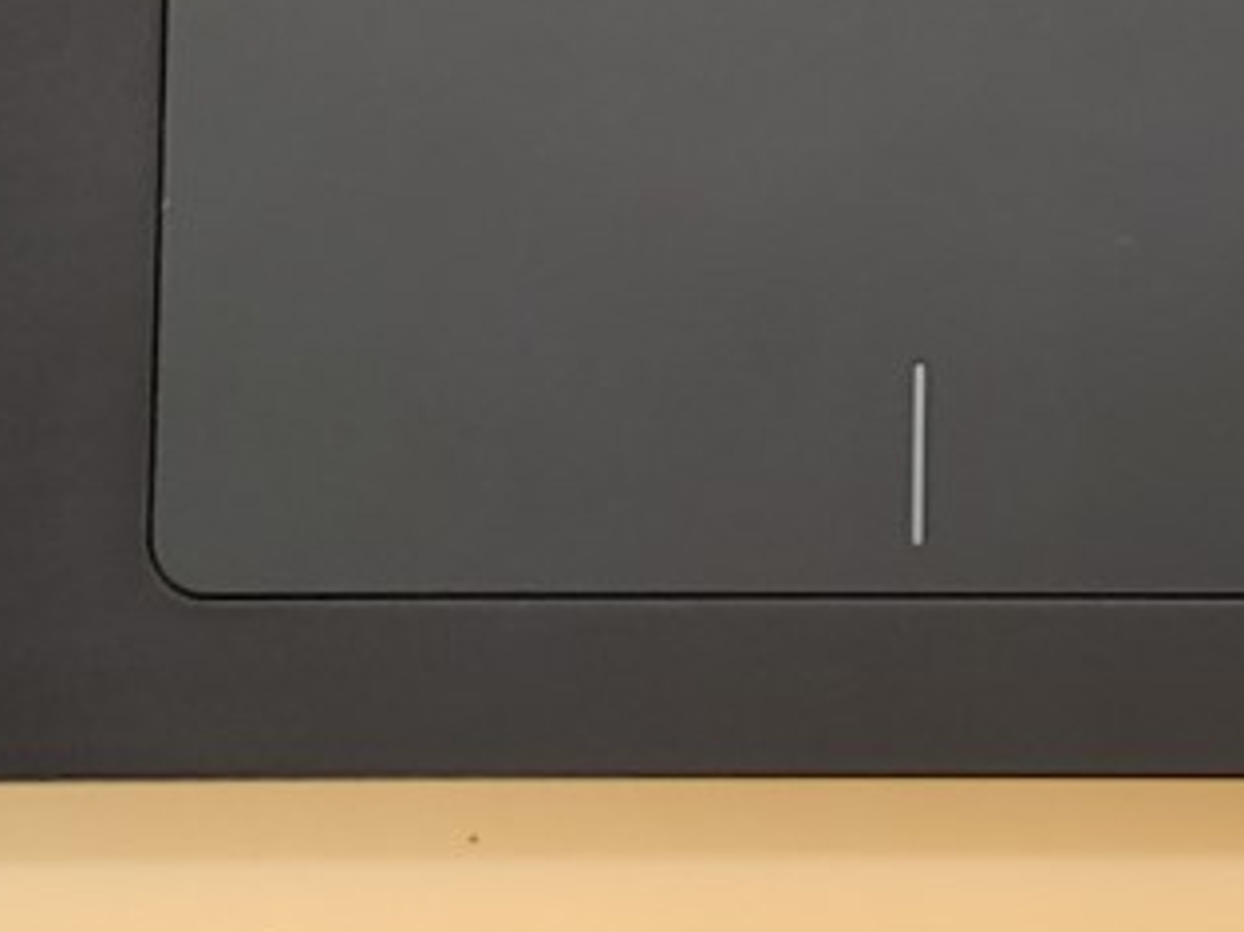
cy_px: -1177
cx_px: 1588
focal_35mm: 119
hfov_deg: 15.8
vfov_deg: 10.9
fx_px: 4275
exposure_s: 1/67
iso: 100
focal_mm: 4.36
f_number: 1.8
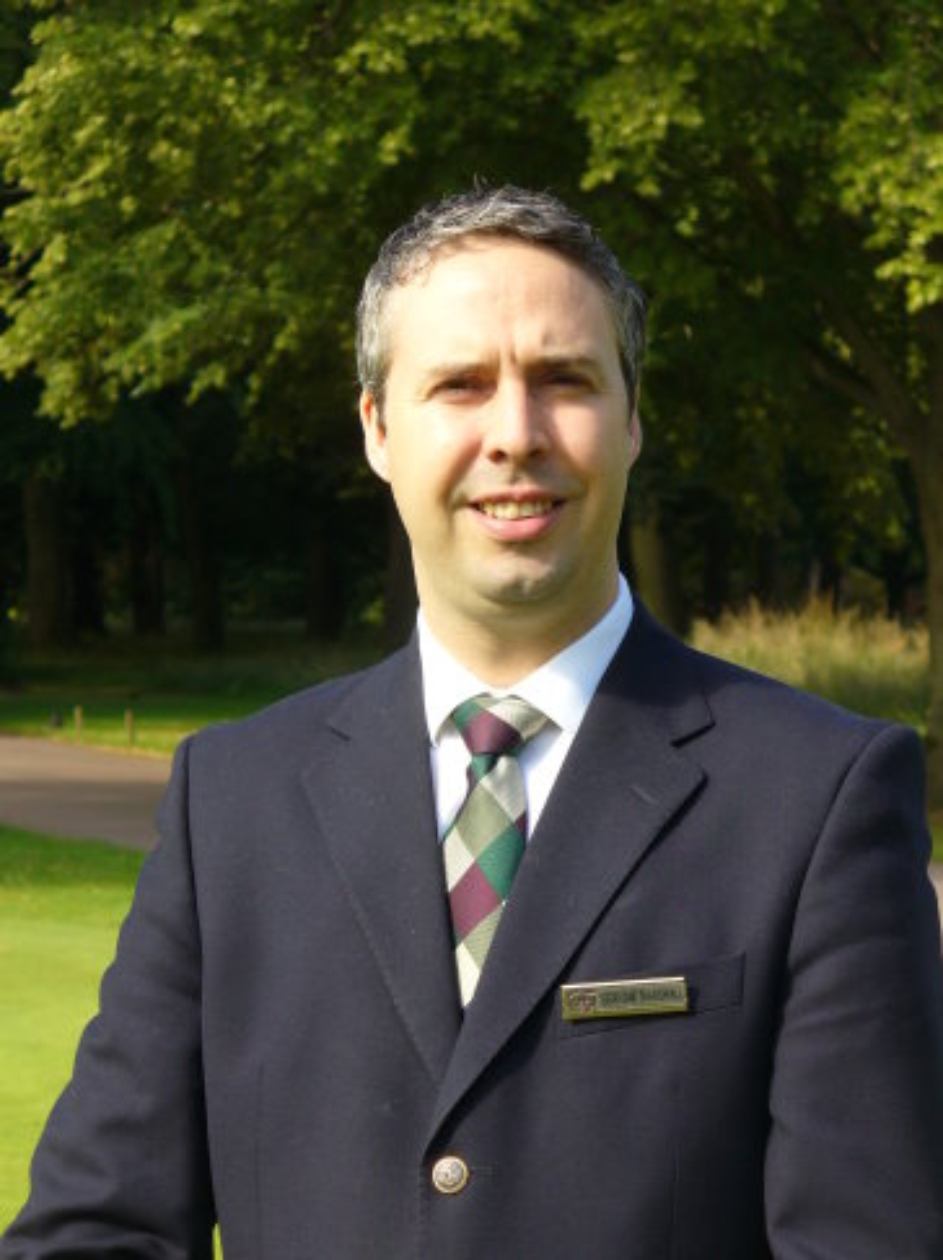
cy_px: 630
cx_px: 472
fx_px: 4617
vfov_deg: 15.5
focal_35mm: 127
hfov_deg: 11.7
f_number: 3.7
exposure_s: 1/200
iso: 80
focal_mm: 21
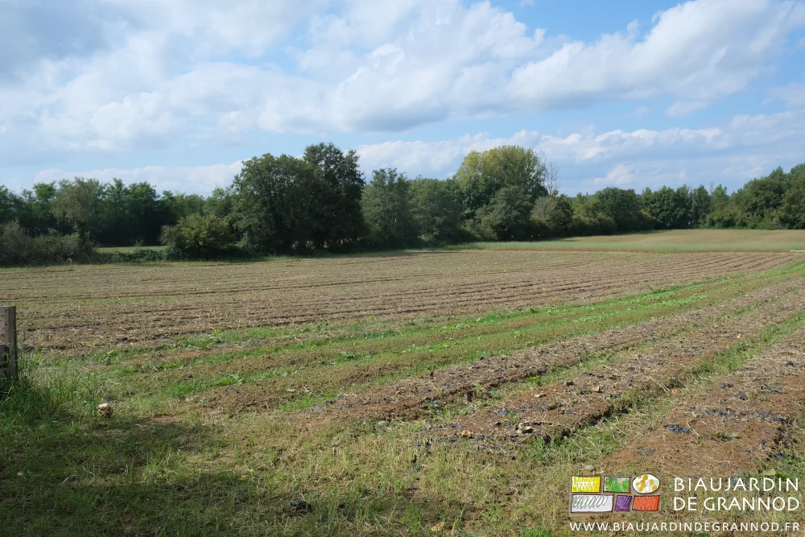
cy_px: 268
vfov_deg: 47.9
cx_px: 402
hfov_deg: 67.4
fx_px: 604
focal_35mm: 27
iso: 320
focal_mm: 18
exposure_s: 1/550
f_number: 8
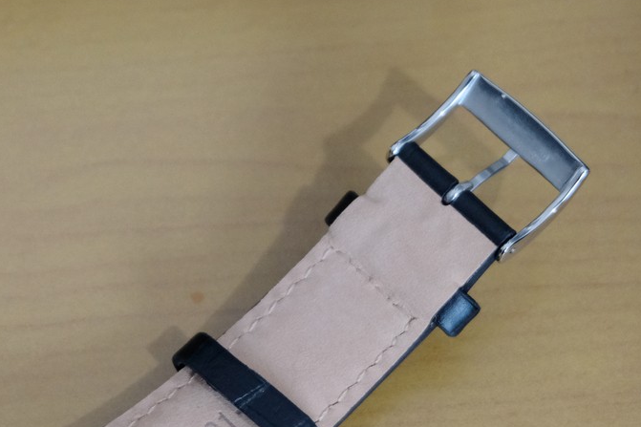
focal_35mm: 151
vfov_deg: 9.0
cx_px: 226
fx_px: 2688
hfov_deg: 13.6
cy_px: 393
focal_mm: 50
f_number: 5.6
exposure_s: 1/60
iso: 1600
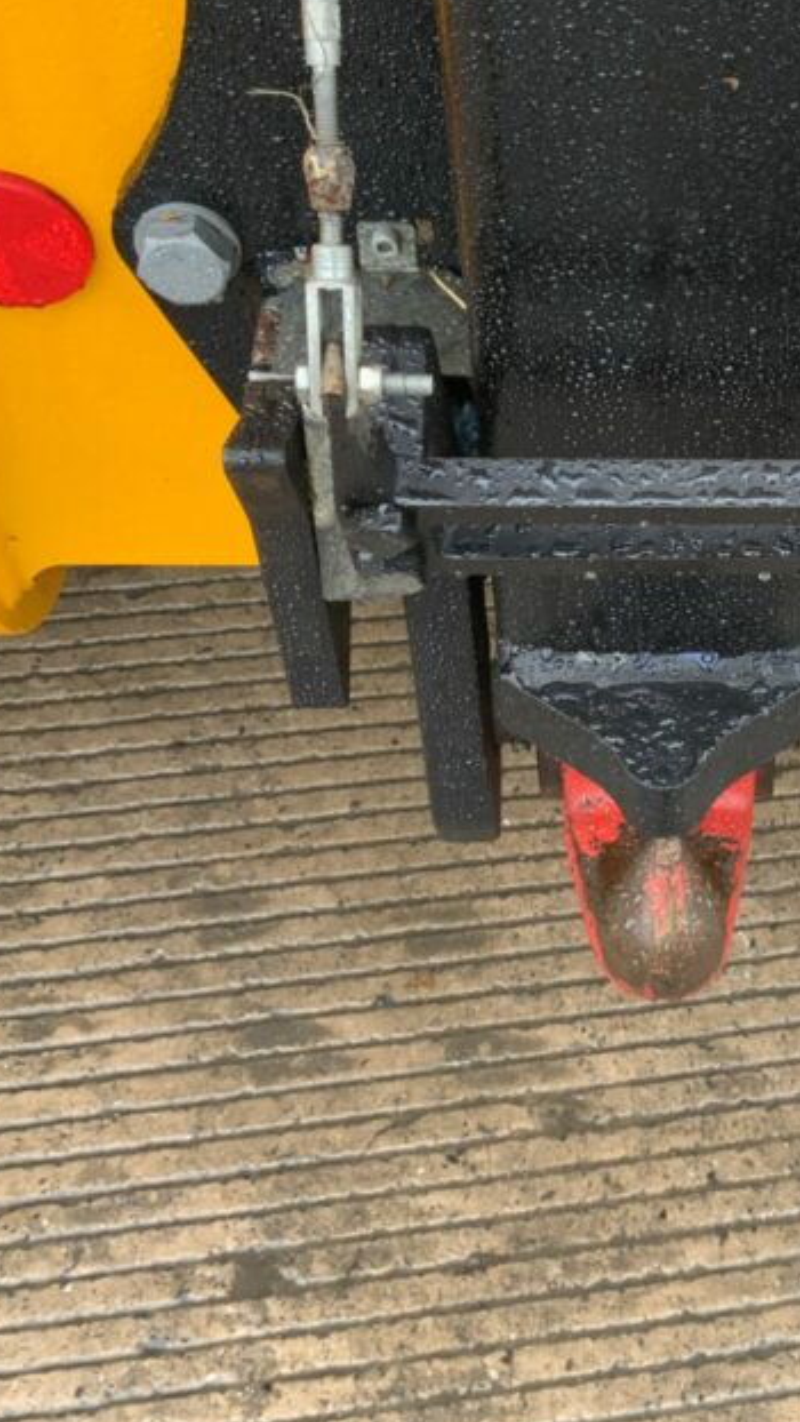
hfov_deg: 22.3
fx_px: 1960
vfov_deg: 39.8
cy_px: 606
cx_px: 773
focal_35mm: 52
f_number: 1.8
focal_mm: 3
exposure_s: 1/122
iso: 40
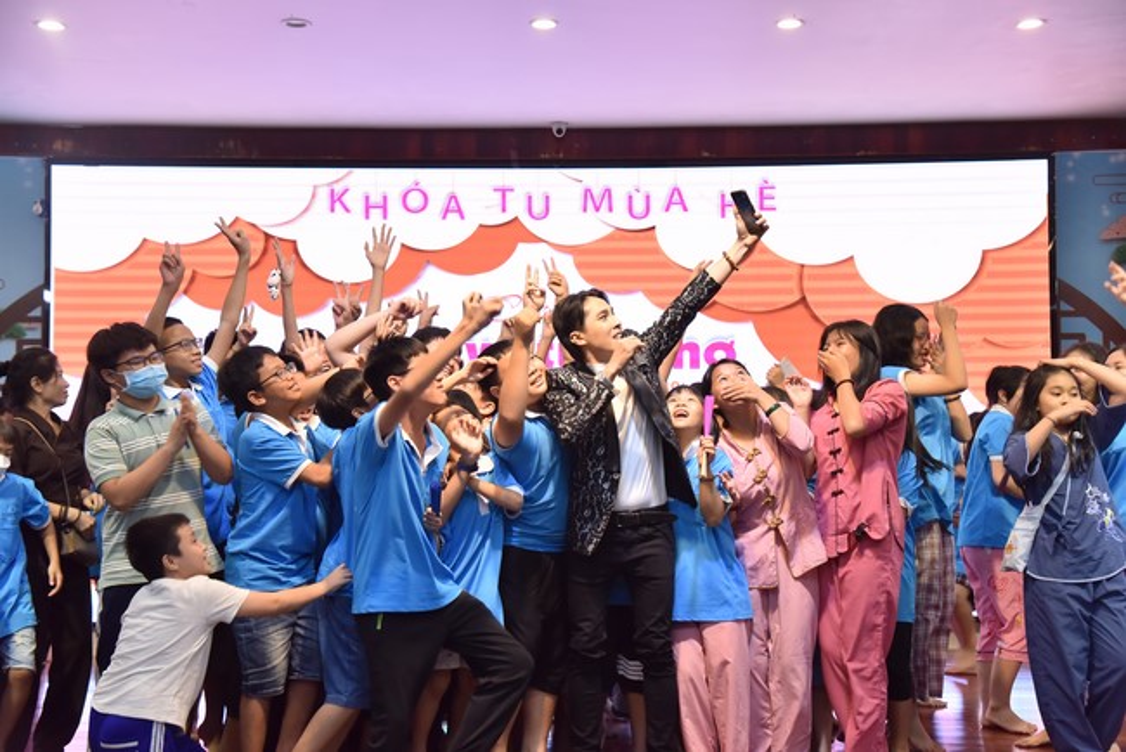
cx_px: 563
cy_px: 376
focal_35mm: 50
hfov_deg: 39.6
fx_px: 1565
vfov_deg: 27.0
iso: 2000
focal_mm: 50
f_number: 5
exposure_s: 1/125
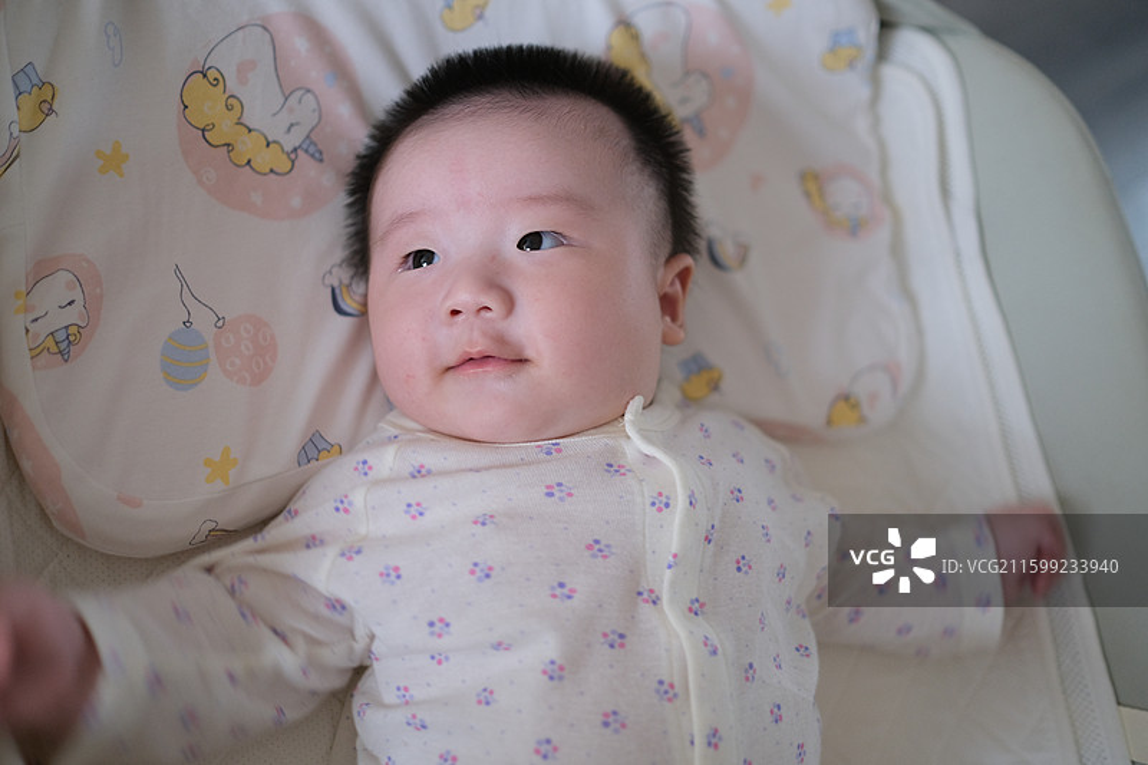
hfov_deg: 54.4
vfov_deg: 37.8
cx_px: 574
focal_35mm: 35
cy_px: 382
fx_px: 1116
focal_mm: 23
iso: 800
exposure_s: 1/60
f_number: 1.4
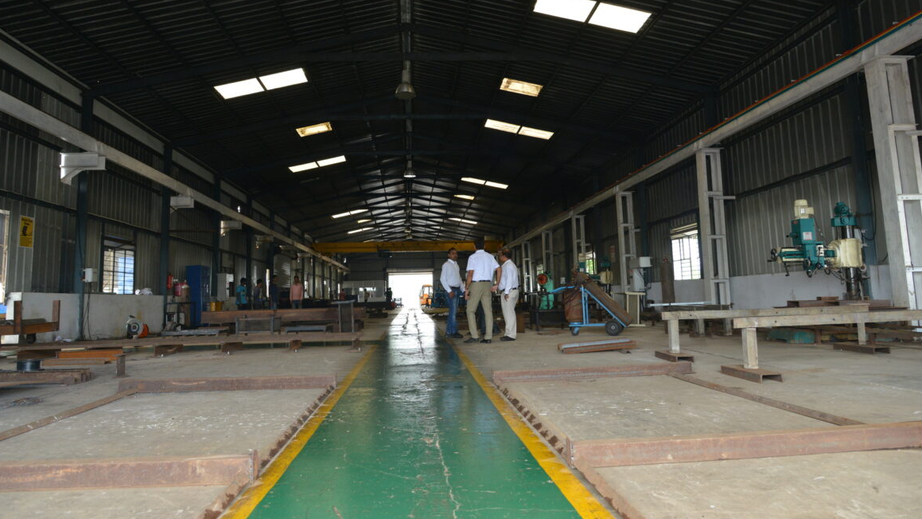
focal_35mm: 26
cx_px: 458
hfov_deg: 71.9
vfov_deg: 44.2
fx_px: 636
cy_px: 219
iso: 1250
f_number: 5.6
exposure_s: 1/125
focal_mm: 24
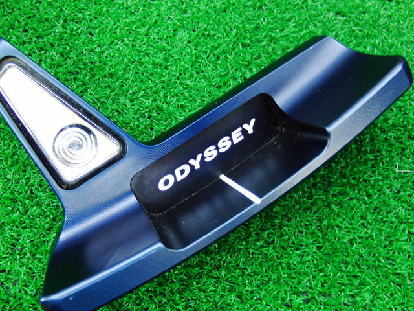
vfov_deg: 38.7
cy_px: 156
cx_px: 207
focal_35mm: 37
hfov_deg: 50.1
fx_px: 443
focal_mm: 6.42
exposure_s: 1/20
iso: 400
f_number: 3.6
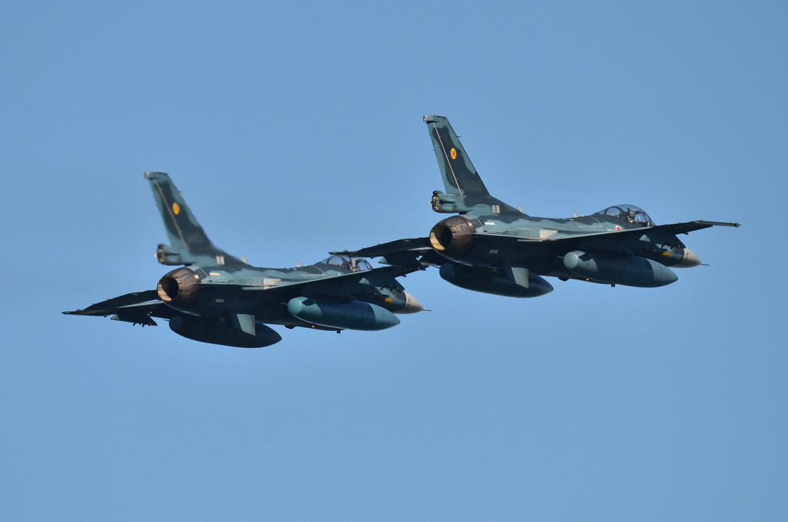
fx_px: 19657
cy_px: 261
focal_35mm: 900
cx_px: 394
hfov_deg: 2.3
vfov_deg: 1.5
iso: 500
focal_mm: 600
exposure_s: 1/1600
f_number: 8
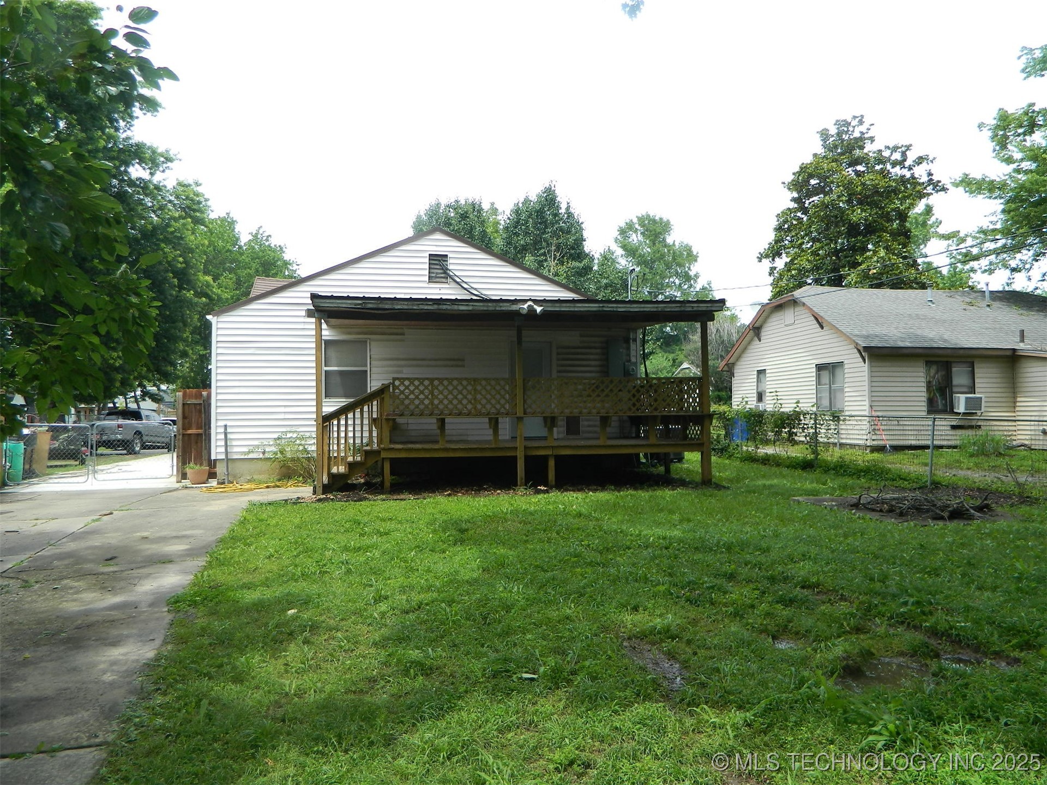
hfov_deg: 69.4
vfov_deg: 54.9
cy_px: 392
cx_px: 524
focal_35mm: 25
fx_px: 756
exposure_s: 1/400
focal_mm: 4.5
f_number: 3.1
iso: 80
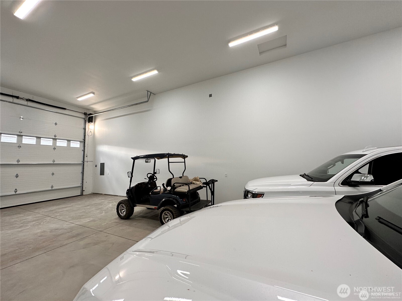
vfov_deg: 85.7
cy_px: 150
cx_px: 201
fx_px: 163
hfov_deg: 102.1
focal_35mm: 14
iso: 160
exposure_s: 1/120
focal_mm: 2.22
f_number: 2.2
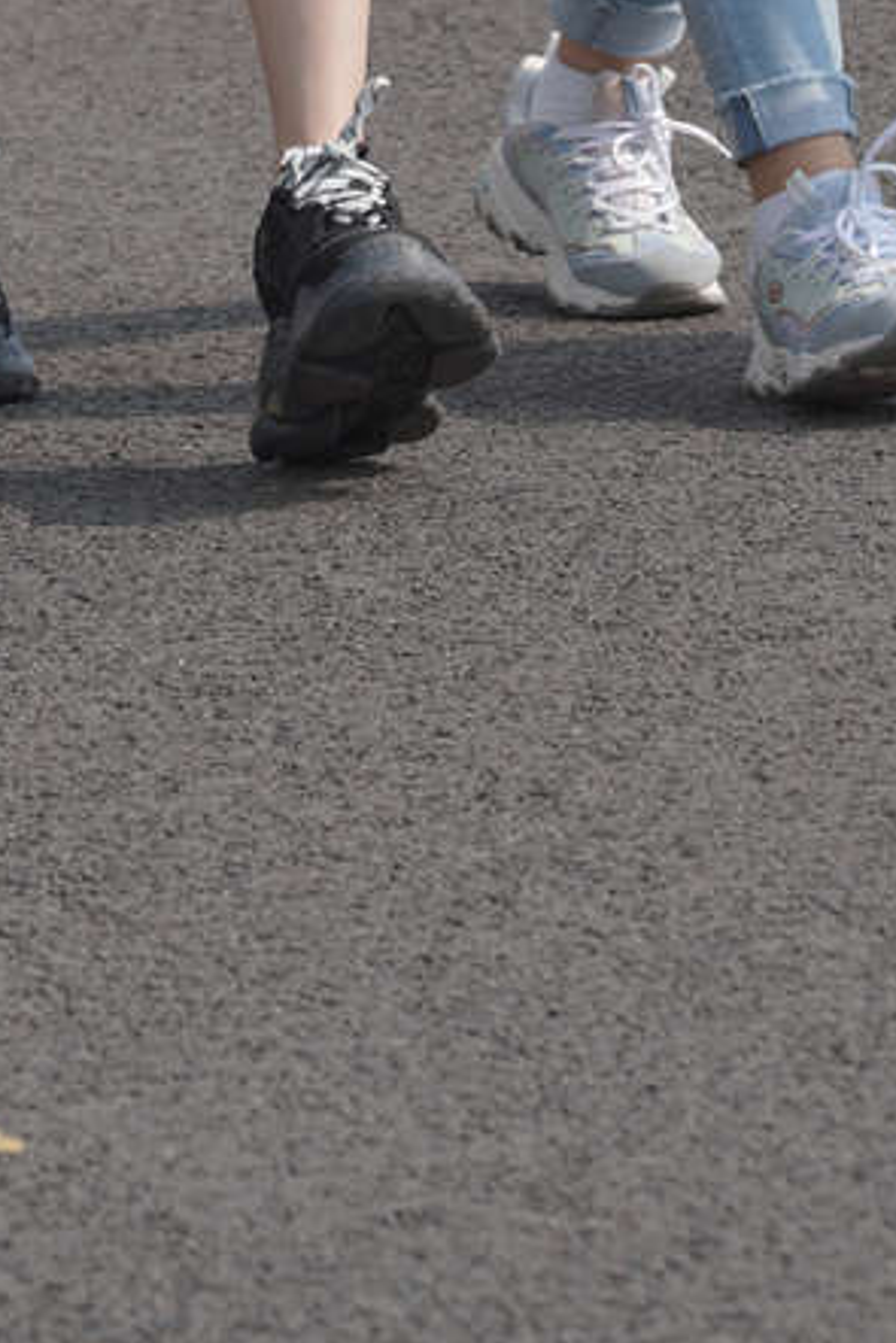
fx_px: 20516
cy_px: -1310
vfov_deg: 3.7
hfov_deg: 2.5
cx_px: -39
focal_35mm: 550
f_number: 6.3
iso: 160
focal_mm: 135
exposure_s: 1/500
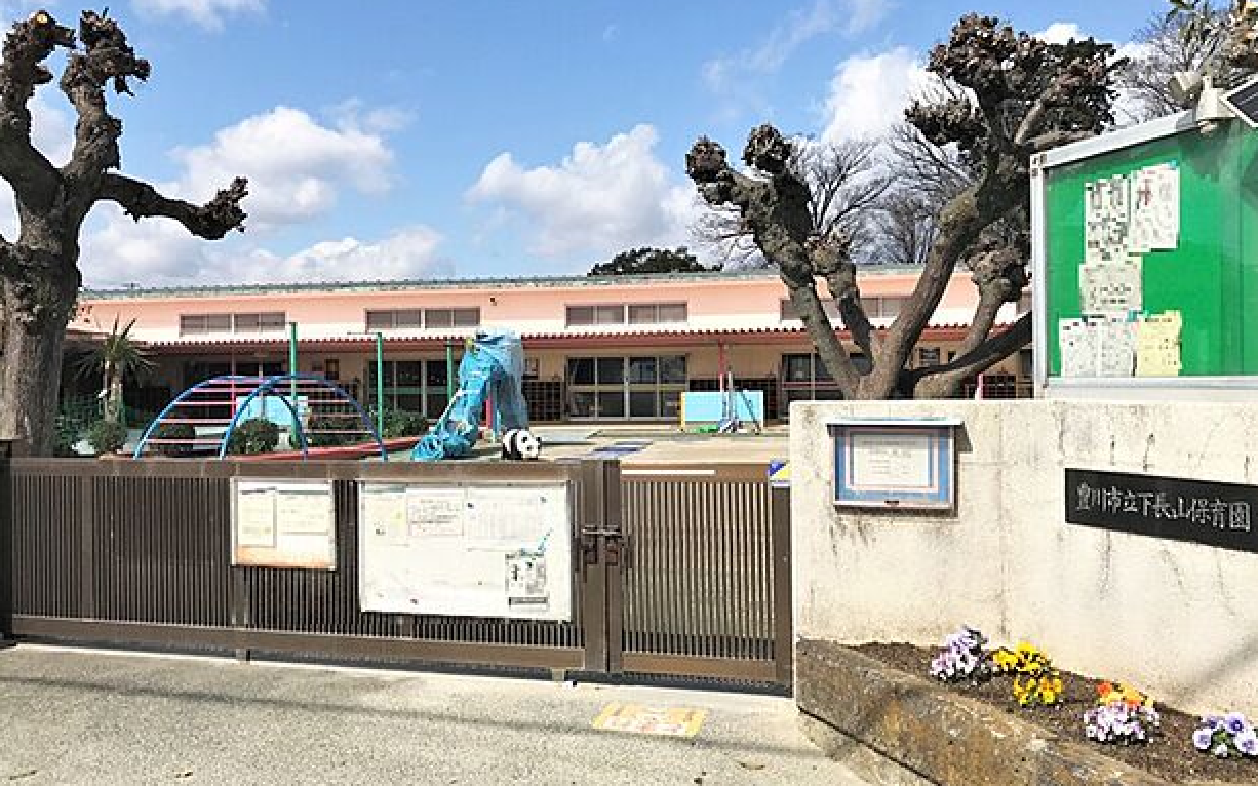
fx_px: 1028
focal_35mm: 30
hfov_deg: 62.9
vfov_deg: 41.8
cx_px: 632
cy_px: 389
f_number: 1.8
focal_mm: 3.99
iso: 20
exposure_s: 1/4000
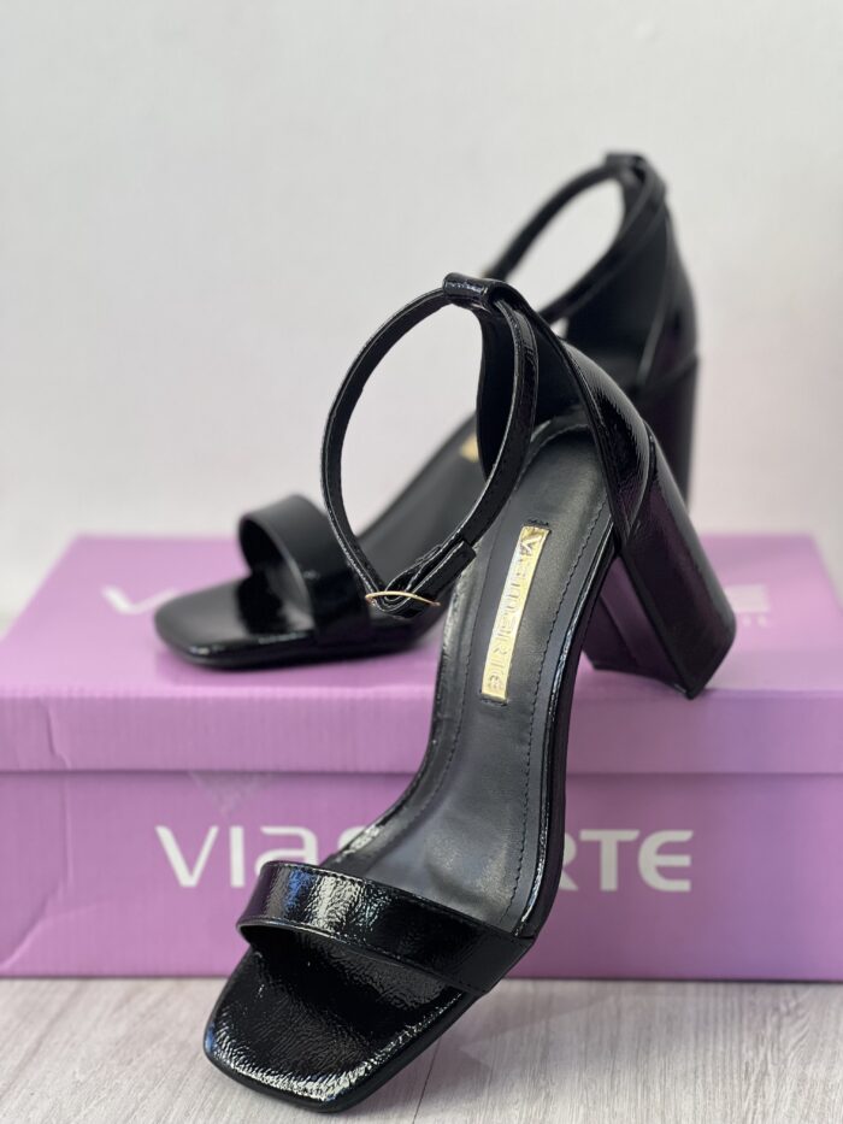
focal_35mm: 77
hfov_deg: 19.1
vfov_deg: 25.3
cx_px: 422
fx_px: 2500
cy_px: 562
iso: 125
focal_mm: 9
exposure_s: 1/120
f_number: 2.8
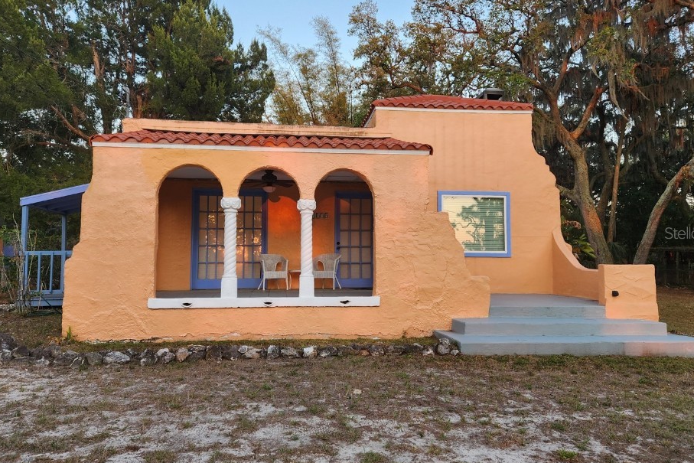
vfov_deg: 47.9
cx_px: 345
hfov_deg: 67.4
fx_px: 521
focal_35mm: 27
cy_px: 233
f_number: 1.8
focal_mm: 5.4
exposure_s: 1/180
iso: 64
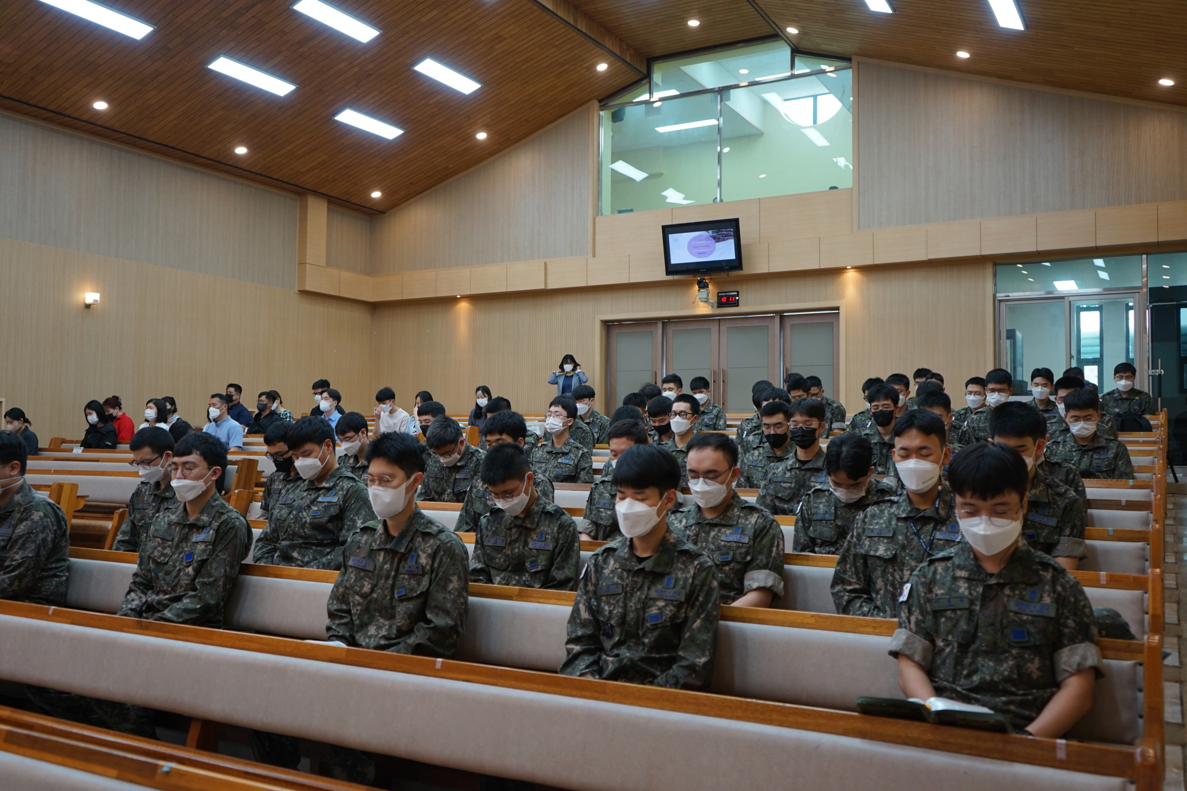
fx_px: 989
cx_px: 594
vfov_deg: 43.6
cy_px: 396
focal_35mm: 30
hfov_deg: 61.9
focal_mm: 30
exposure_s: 1/60
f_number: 3.5
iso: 320
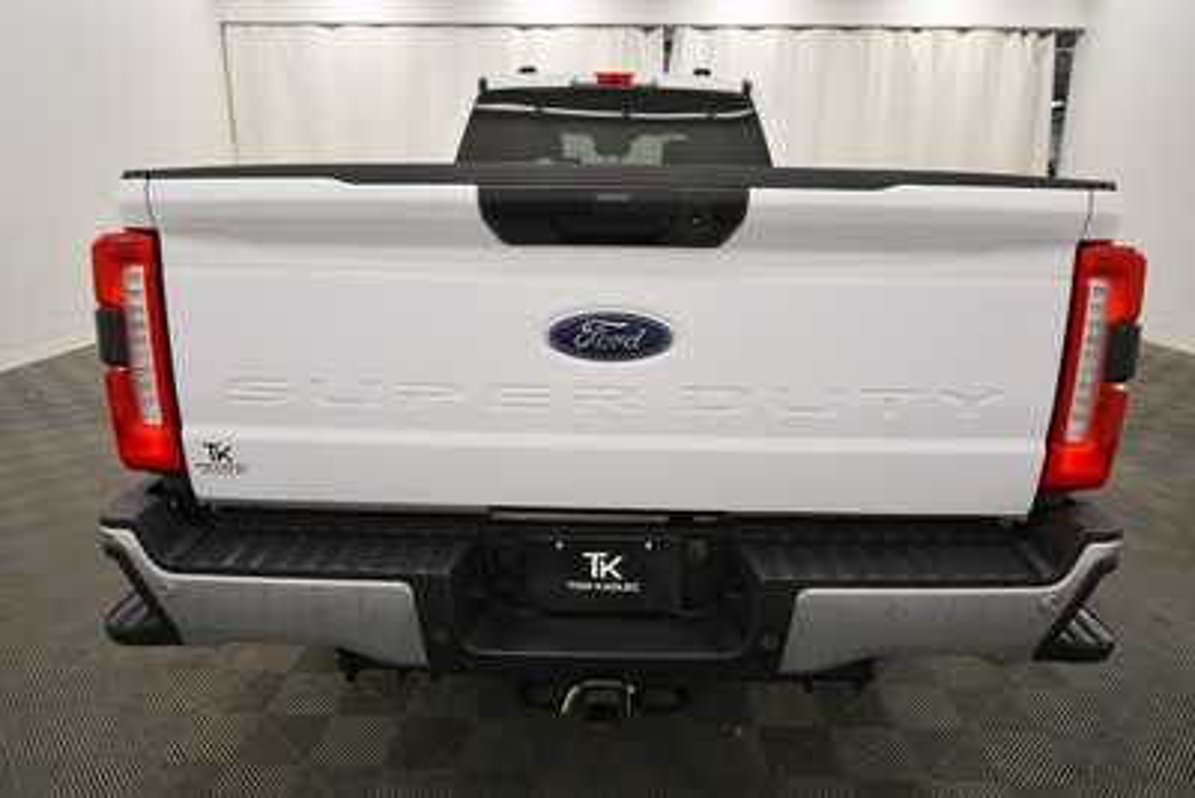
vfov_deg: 57.3
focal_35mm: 22
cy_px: 399
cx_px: 598
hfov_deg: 78.6
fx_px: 731
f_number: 5.3
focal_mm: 15
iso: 800
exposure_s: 1/250
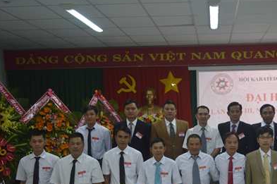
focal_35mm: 44
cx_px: 210
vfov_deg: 29.9
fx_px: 338
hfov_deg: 43.0
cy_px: 141
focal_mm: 18
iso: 400
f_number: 3.5
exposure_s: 1/50
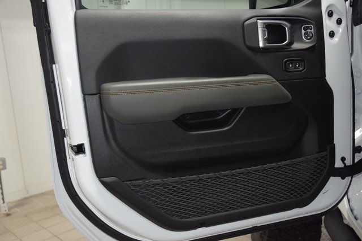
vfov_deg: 35.5
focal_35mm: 38
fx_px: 377
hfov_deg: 51.3
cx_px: 181
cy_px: 120
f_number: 3.8
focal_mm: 25
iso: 900
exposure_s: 1/60
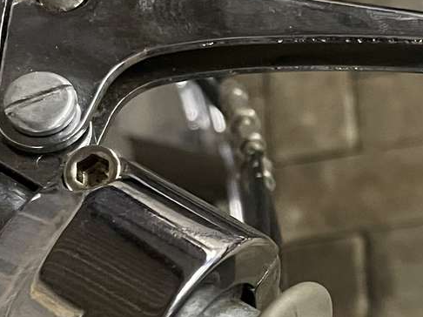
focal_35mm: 107
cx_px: 380
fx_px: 1307
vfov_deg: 13.7
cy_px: 265
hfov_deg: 18.1
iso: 500
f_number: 1.6
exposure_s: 1/33
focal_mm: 4.2
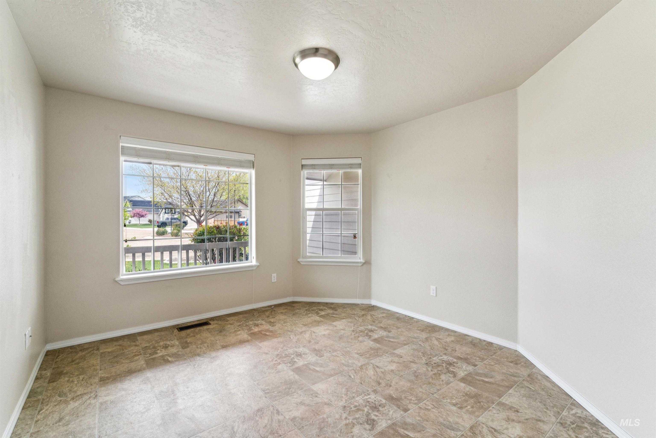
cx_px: 328
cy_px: 219
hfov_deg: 96.4
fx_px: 293
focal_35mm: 16
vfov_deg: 73.4
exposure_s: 1/30
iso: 400
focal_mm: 16.1
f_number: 13
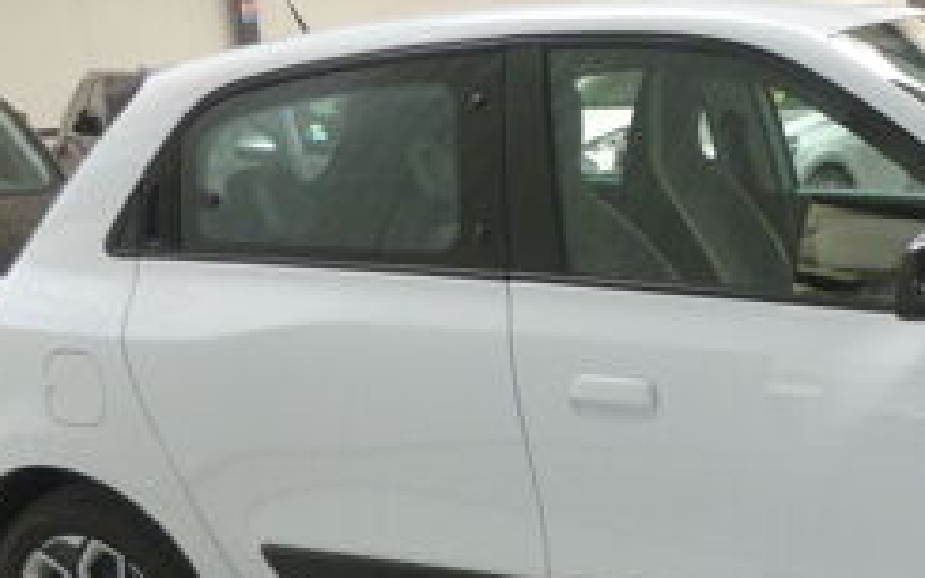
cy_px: 491
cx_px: 763
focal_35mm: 52
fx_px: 1311
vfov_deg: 24.3
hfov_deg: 37.3
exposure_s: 1/30
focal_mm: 4.1
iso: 320
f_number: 3.3
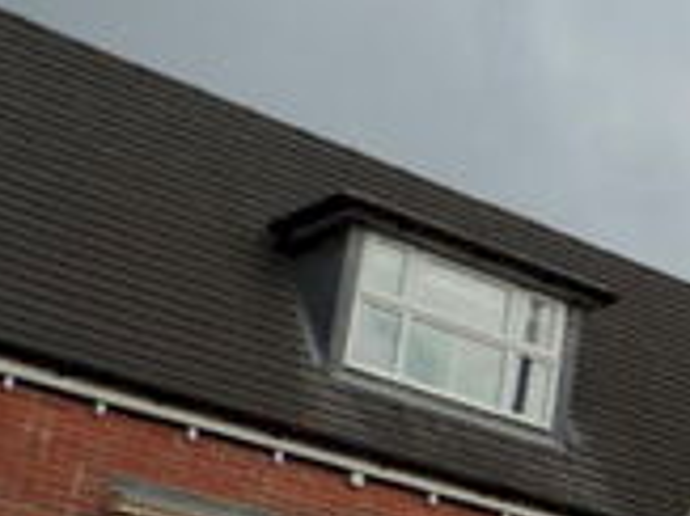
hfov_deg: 15.8
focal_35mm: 103
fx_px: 2052
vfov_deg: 14.0
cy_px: 590
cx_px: 1304
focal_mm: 4.3
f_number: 3
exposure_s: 1/1250
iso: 80
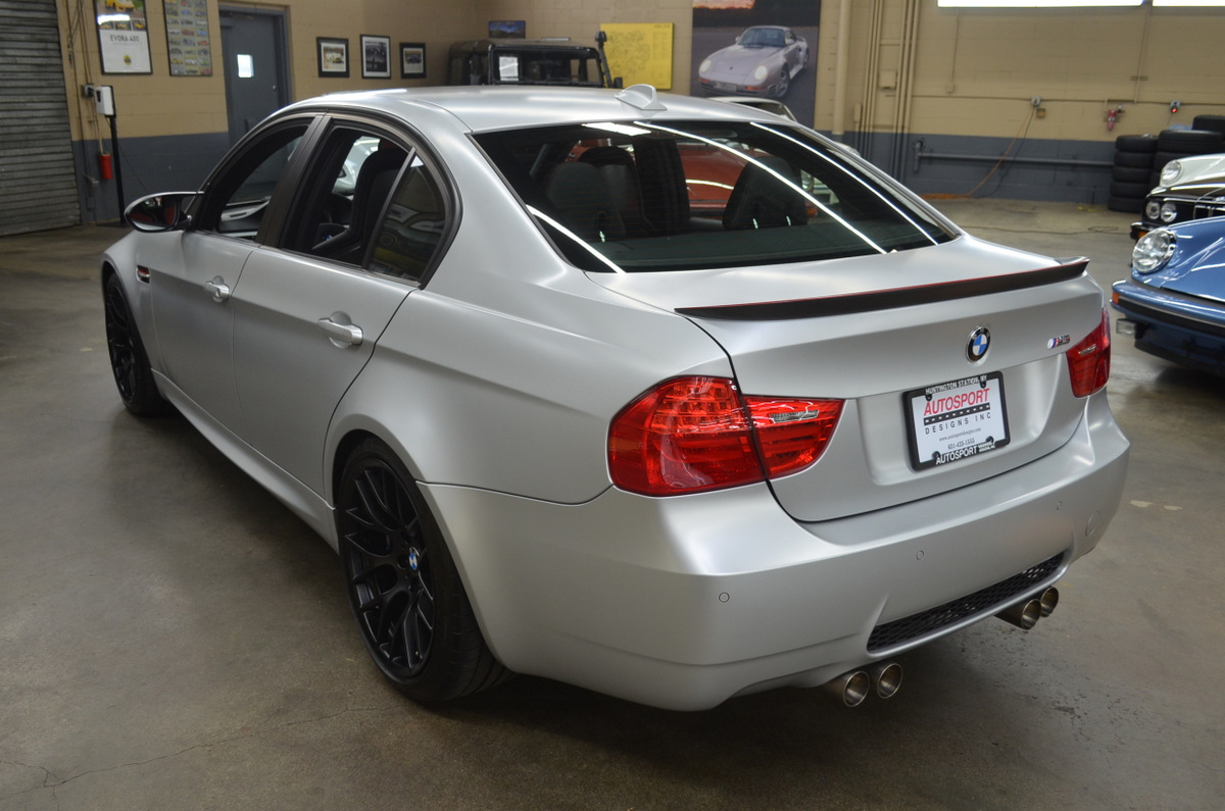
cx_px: 612
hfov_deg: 57.3
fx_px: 1121
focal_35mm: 33
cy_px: 406
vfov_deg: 39.8
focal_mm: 22
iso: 450
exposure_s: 1/60
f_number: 4
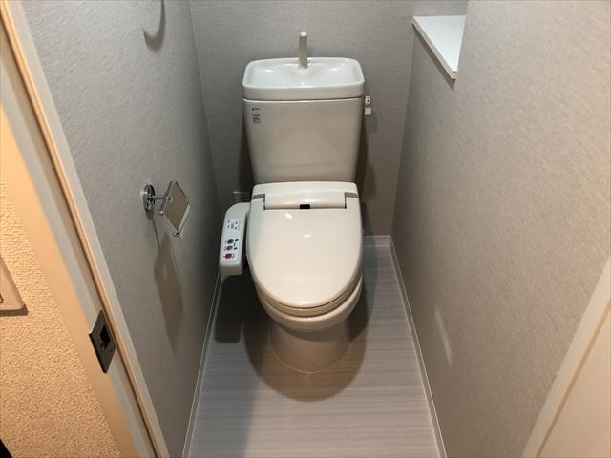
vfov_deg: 49.7
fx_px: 494
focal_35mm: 28
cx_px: 306
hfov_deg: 63.4
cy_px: 229
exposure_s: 1/17
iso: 64
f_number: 1.8
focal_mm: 3.99
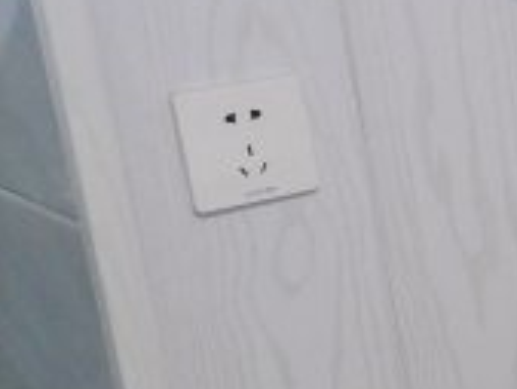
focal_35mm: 123
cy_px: 239
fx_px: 1838
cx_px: 1221
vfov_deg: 12.1
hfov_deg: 12.6
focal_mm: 5.4
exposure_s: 1/33.3
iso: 250
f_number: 1.8
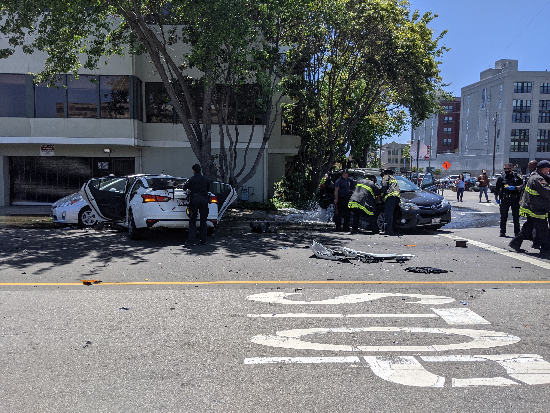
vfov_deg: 51.4
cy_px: 206
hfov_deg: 65.3
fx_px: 429
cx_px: 275
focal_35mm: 27
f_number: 1.8
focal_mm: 4.44
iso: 49
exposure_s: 1/2933
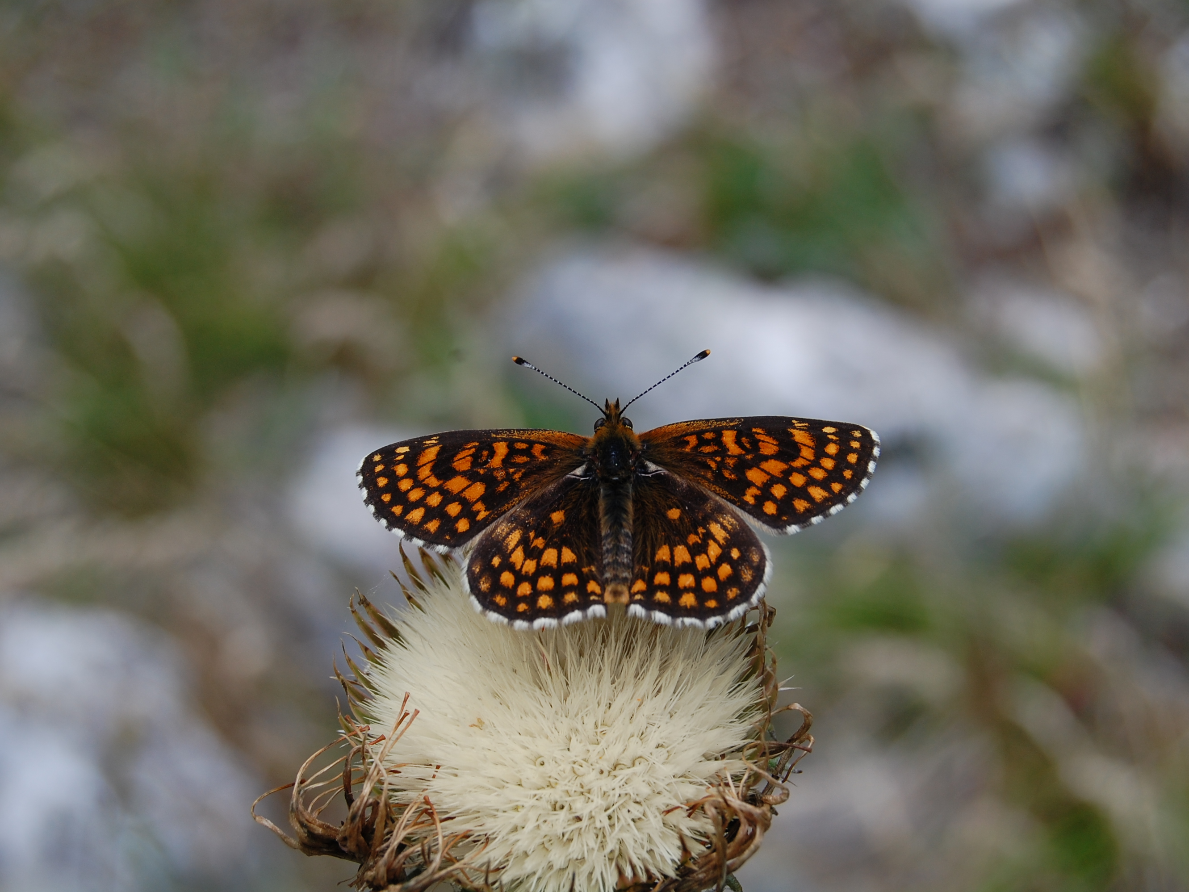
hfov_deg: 21.9
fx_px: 3076
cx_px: 616
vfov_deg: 16.5
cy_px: 446
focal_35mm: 90
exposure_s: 1/100
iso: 200
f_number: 8
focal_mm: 55
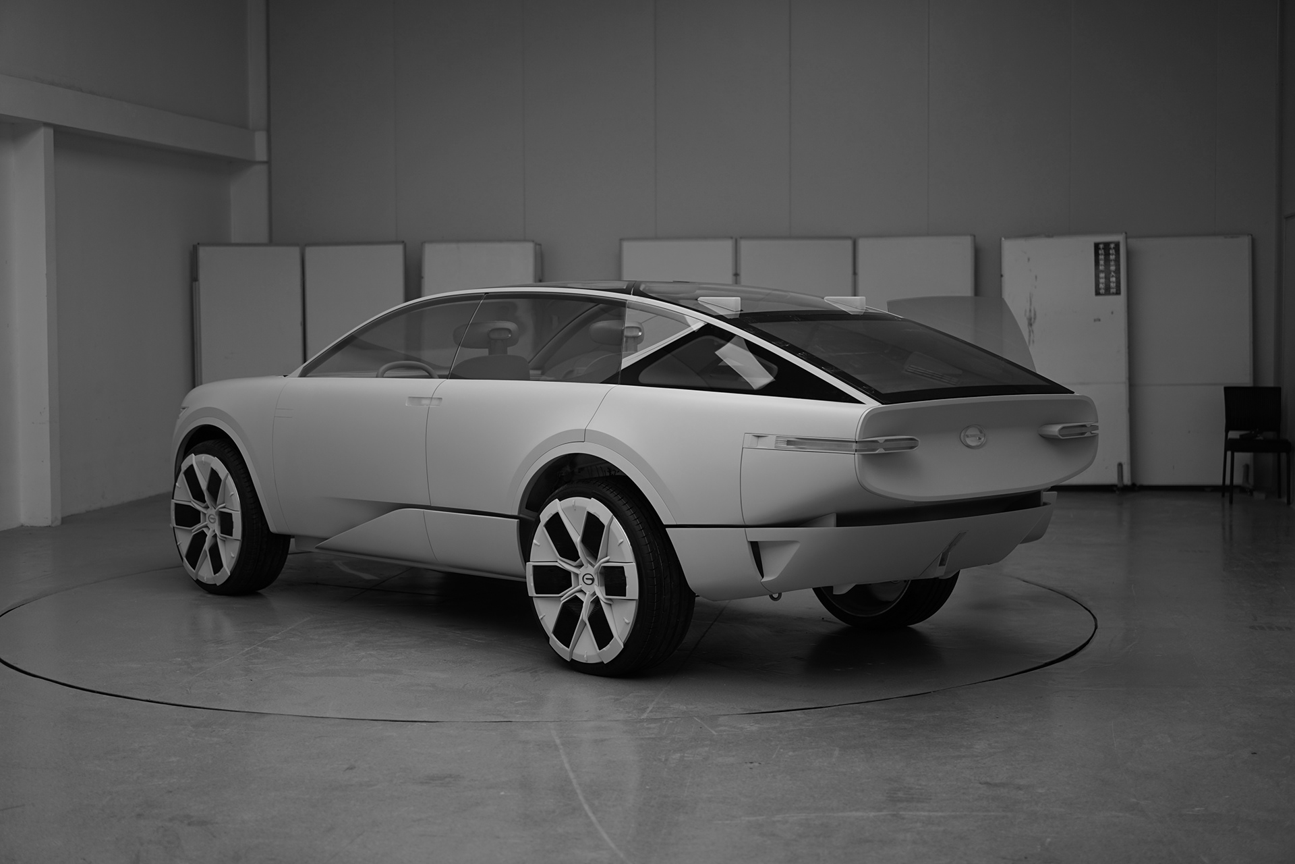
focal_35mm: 55
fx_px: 1978
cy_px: 432
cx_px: 648
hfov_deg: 36.2
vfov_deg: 24.6
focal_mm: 55
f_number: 1.8
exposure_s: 1/400
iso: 100
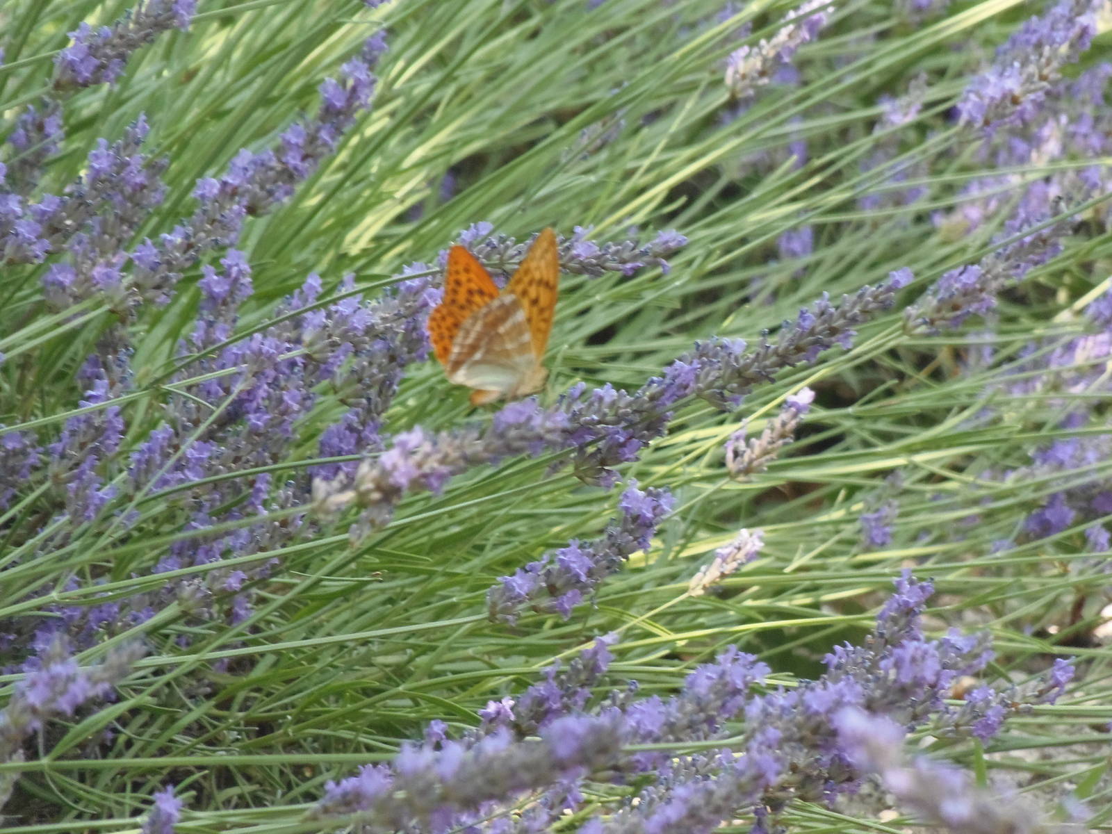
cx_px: 556
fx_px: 21876
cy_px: 417
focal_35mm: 681
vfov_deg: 2.2
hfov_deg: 2.9
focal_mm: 126.2
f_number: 5.3
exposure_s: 1/320
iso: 250
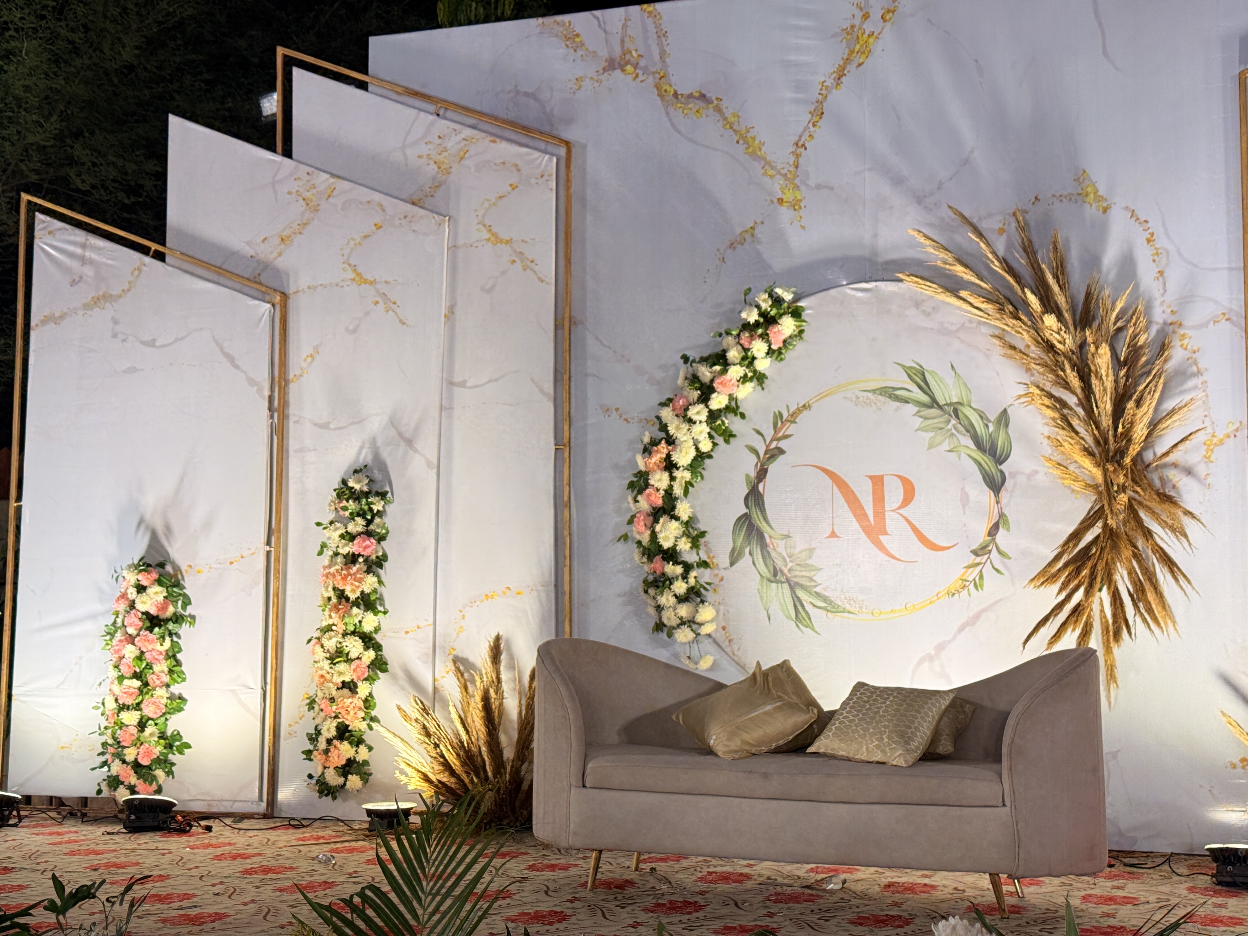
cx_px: 624
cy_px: 468
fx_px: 1731
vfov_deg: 30.3
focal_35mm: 48
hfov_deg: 39.7
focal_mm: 6.76
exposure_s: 1/100
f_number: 1.78
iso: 64
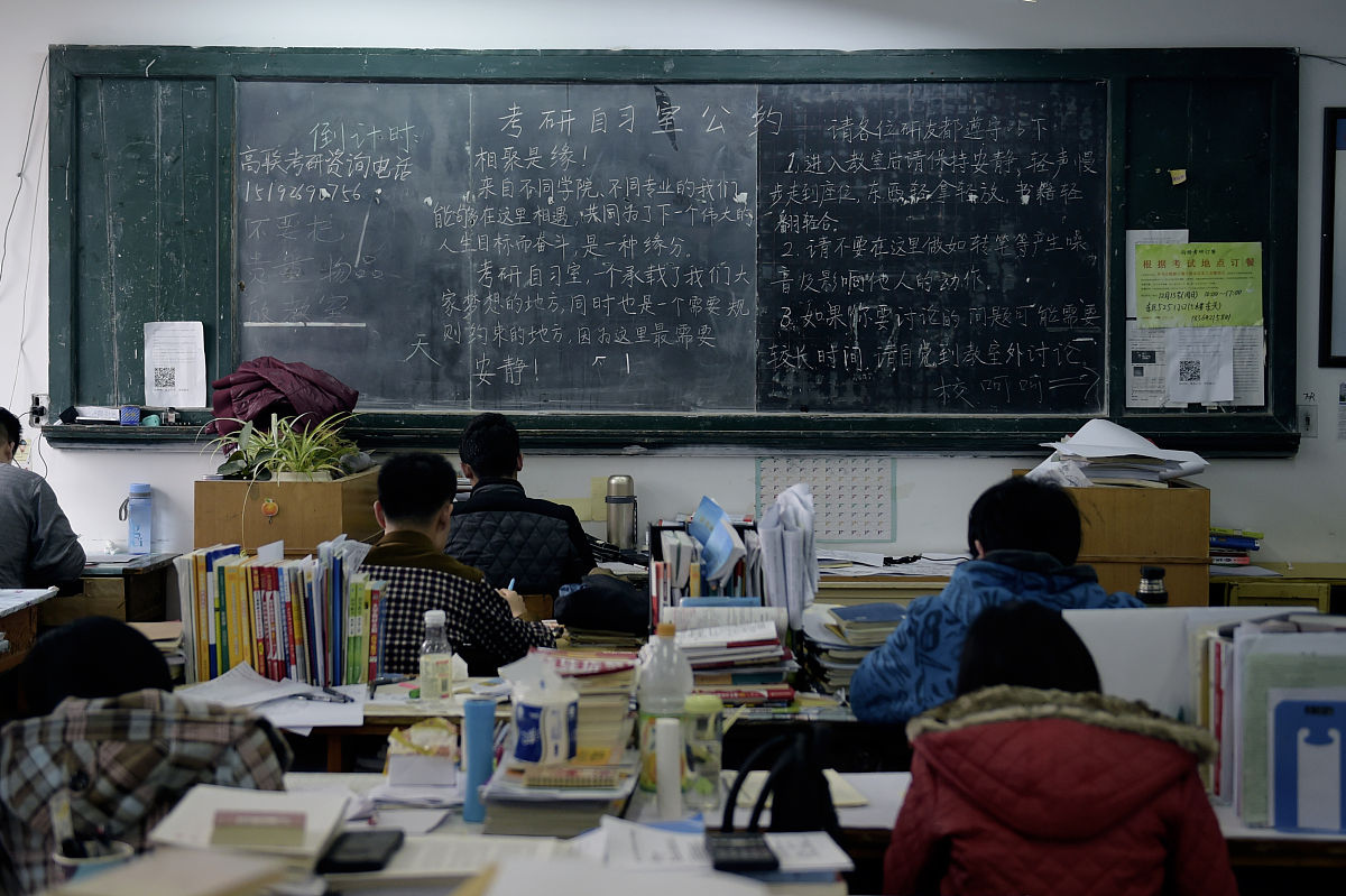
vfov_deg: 31.9
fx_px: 1570
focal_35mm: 42
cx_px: 673
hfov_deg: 46.4
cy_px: 448
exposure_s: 1/320
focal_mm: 42
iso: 1250
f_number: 2.8
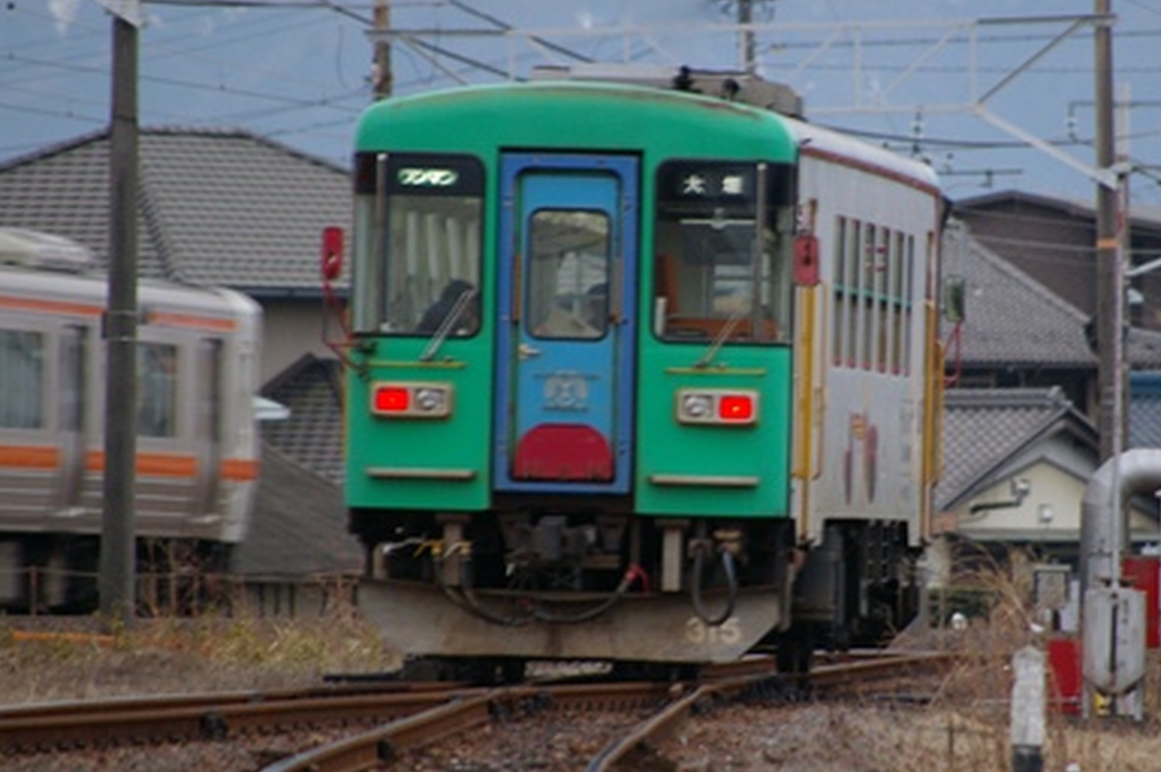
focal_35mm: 632
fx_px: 20364
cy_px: 362
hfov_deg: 3.3
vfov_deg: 2.2
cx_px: 789
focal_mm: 300
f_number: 5.8
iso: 400
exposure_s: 1/60
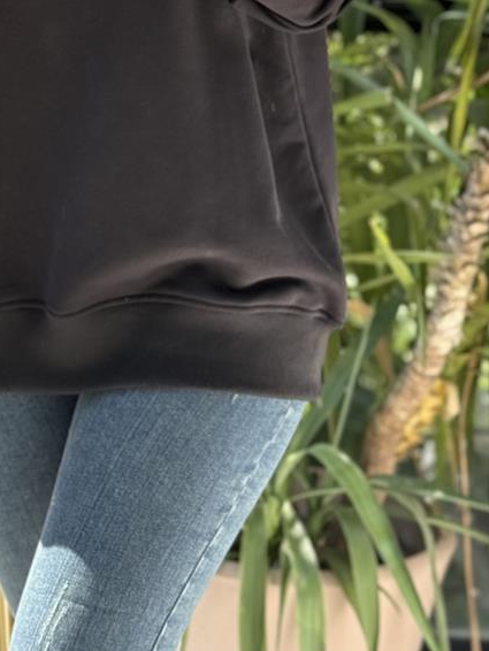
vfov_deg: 16.9
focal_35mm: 113
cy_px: -44
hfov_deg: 13.1
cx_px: 127
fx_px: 2127
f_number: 1.78
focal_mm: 6.76
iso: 64
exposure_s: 1/447
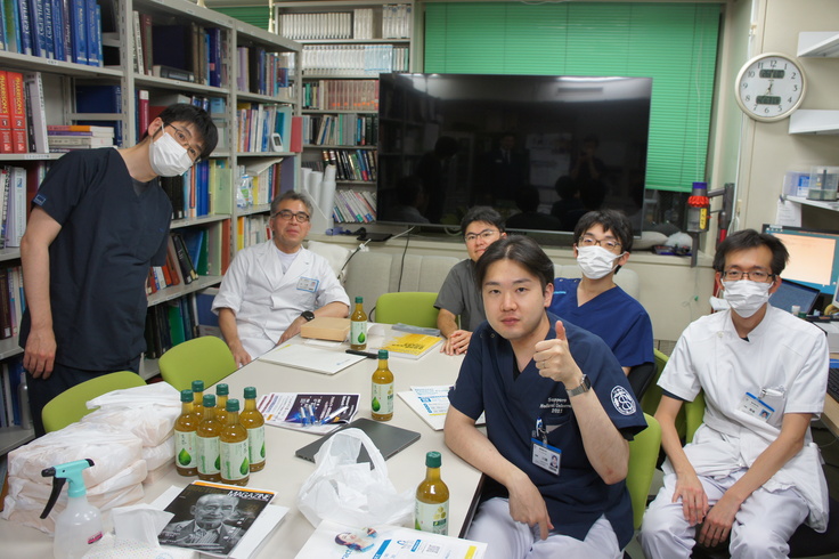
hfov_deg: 64.6
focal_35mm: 28
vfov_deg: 45.6
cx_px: 420
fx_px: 664
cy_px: 280
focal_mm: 19
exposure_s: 1/30
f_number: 4
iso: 320
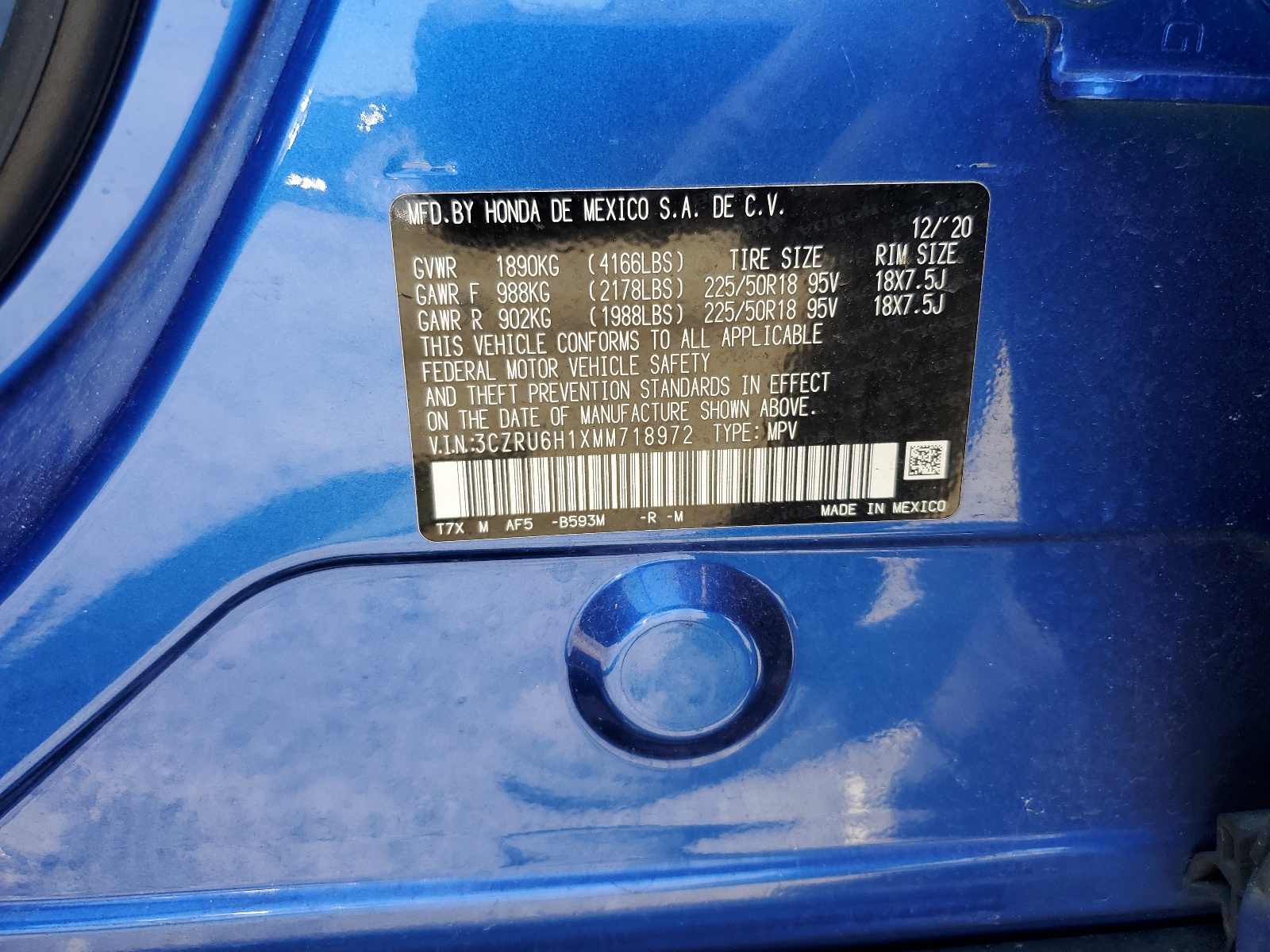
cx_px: 635
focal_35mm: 26
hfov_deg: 67.3
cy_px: 476
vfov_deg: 53.1
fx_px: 954
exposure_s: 1/256
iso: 50
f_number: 1.5
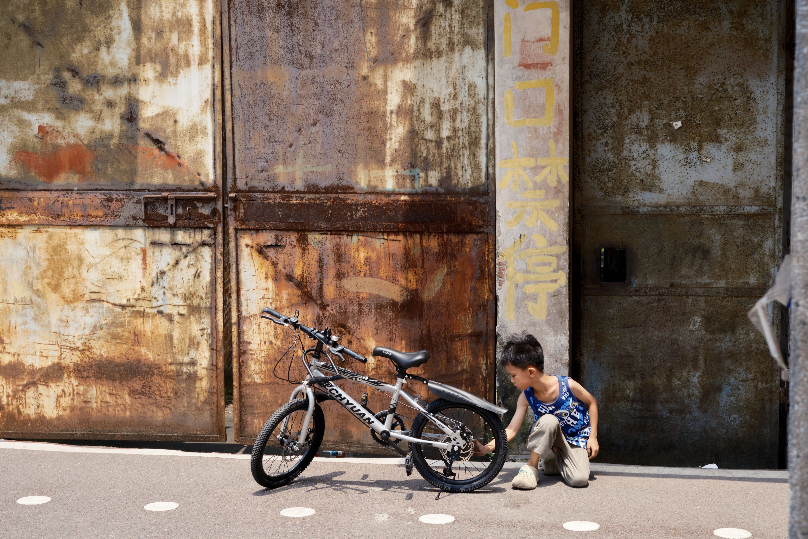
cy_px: 270
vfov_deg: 24.2
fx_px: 1257
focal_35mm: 56
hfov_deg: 35.6
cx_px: 404
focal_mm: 37.4
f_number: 8
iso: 500
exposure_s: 1/200
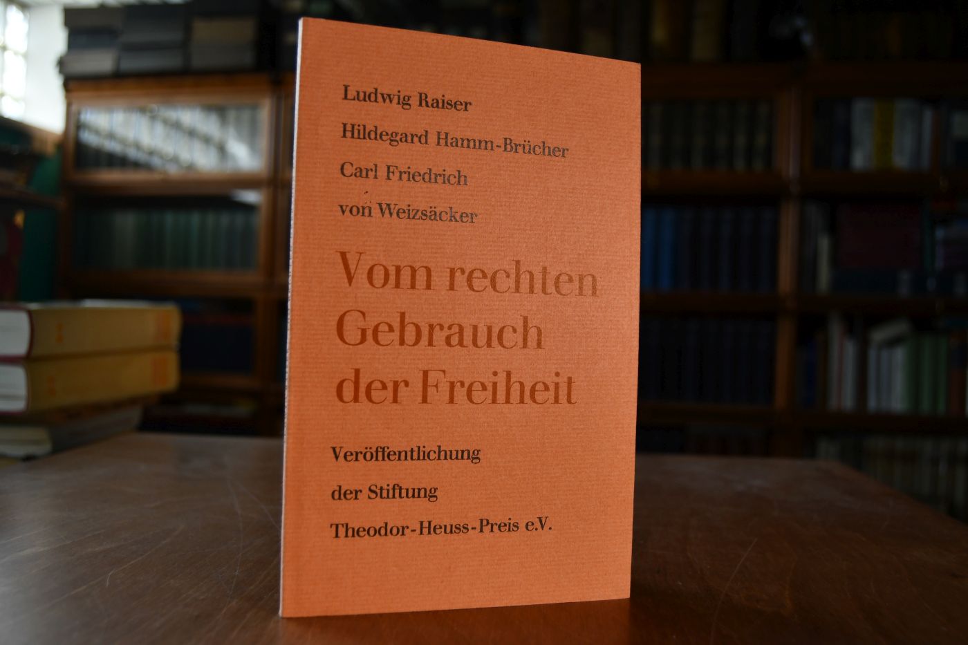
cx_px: 484
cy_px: 322
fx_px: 887
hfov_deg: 57.2
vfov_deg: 40.0
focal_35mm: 33
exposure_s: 1/250
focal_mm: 22
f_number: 4
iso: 400
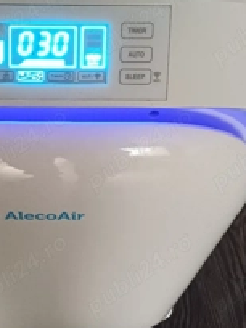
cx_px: 47
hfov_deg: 29.0
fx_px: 464
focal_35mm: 49
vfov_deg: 38.9
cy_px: 169
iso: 500
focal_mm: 4.65
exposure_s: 1/25
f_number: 1.8
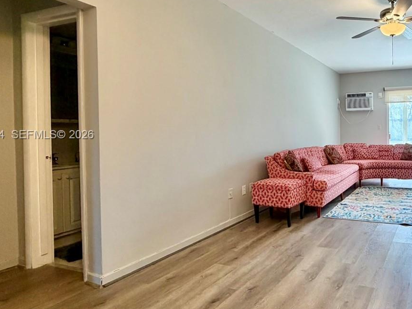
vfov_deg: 52.9
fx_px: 309
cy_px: 135
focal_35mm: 26
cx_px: 327
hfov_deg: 61.9
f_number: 2.2
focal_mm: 2.22
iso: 200
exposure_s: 1/120
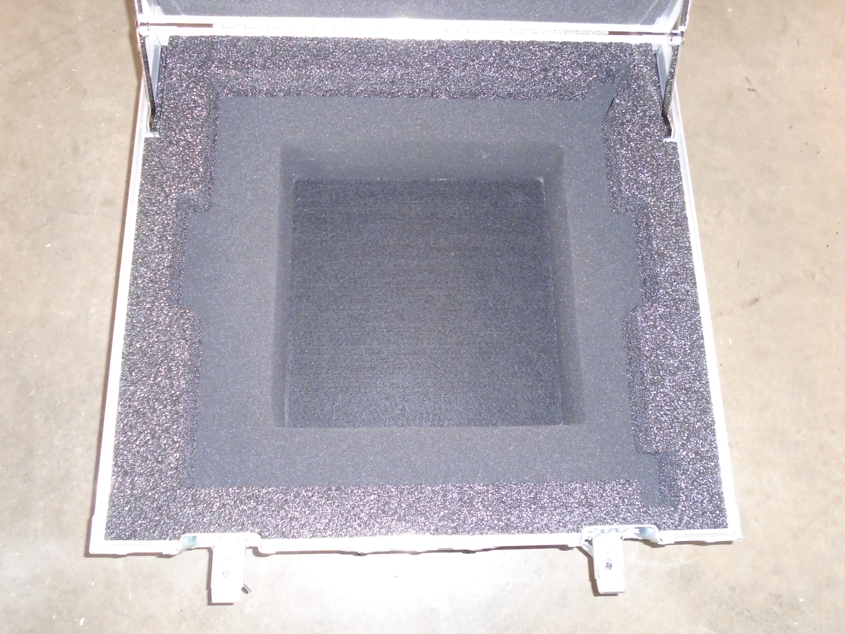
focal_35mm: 26
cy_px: 317
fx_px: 635
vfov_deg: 53.1
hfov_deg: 67.3
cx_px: 422
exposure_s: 1/30
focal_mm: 4.6
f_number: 3.2
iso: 400
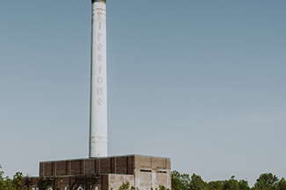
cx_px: 101
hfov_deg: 32.2
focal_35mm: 62
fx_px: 493
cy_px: 93
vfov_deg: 21.9
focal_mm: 35
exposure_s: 1/320
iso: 100
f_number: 11
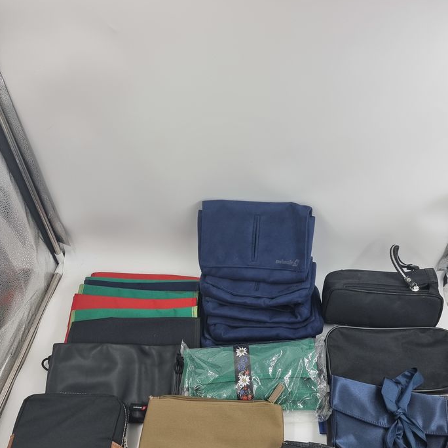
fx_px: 454
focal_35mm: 31
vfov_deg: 51.6
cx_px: 243
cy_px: 298
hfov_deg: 52.5
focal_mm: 6.7
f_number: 1.8
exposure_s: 1/100
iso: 50
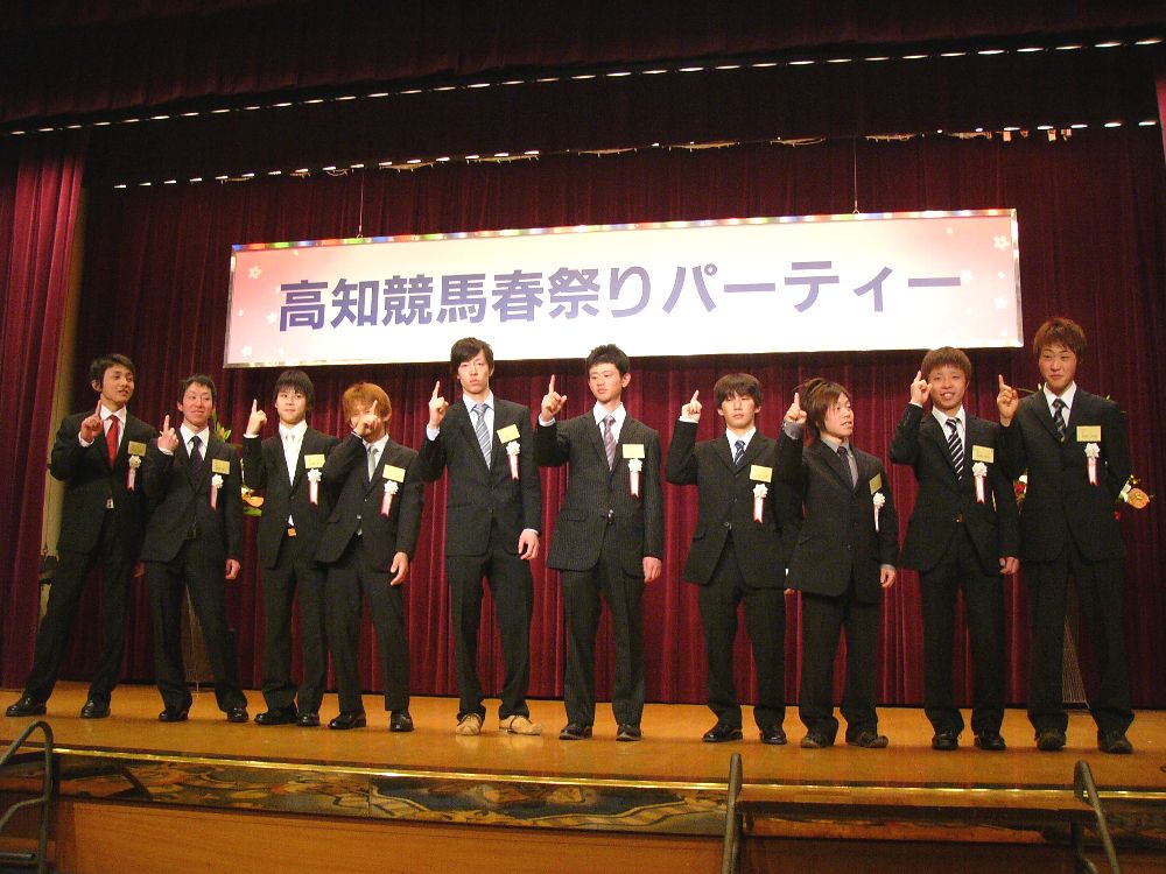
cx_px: 583
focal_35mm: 36
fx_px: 1213
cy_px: 437
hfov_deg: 51.4
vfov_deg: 39.7
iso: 200
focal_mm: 6
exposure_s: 1/40
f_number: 2.8
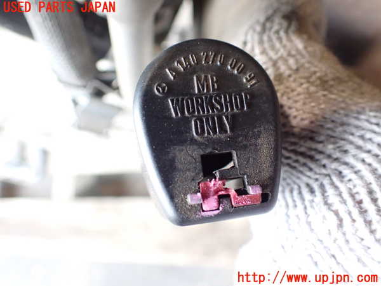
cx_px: 190
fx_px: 330
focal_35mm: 30
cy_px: 143
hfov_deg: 60.0
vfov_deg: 46.8
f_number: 2.3
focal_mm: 5.4
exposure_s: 1/60
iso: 800
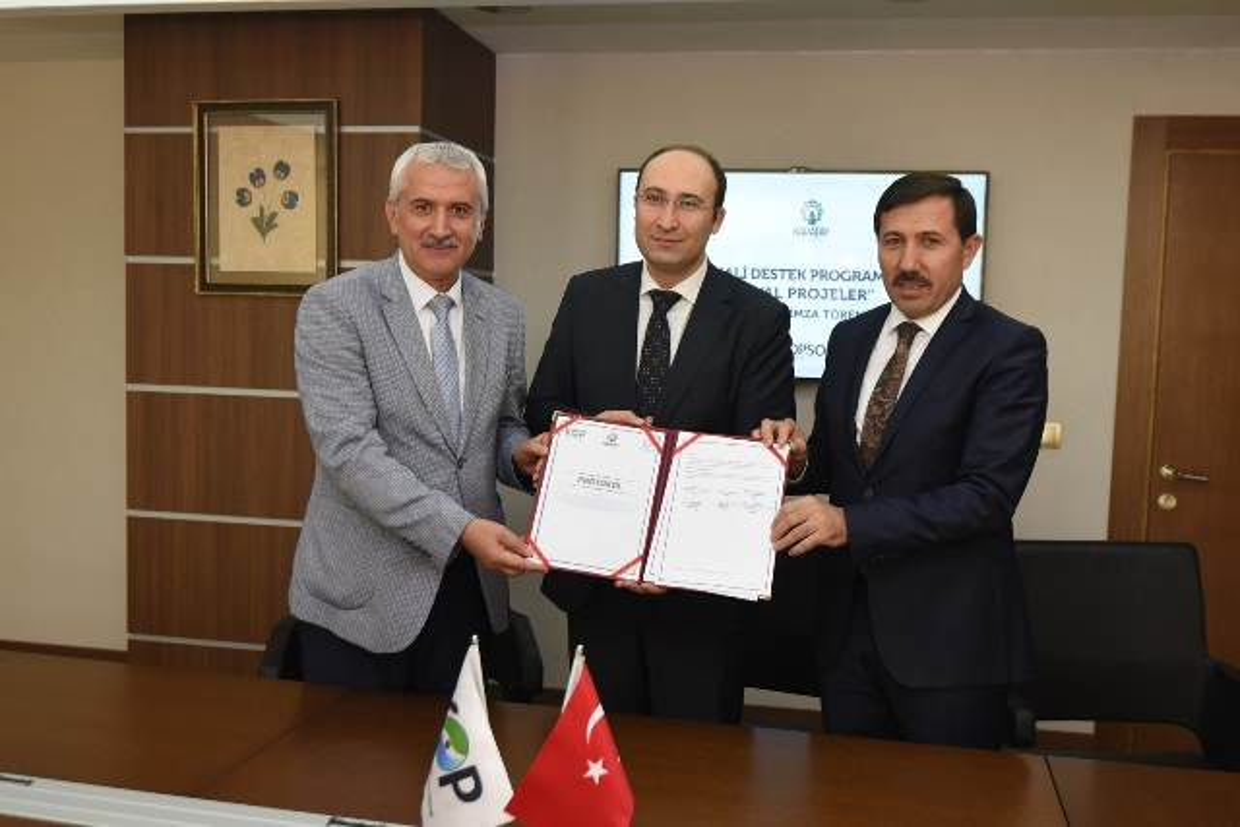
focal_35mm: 35
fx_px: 1206
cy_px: 414
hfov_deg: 54.4
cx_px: 620
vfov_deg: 37.9
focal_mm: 35
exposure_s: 1/200
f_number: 5
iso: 1600
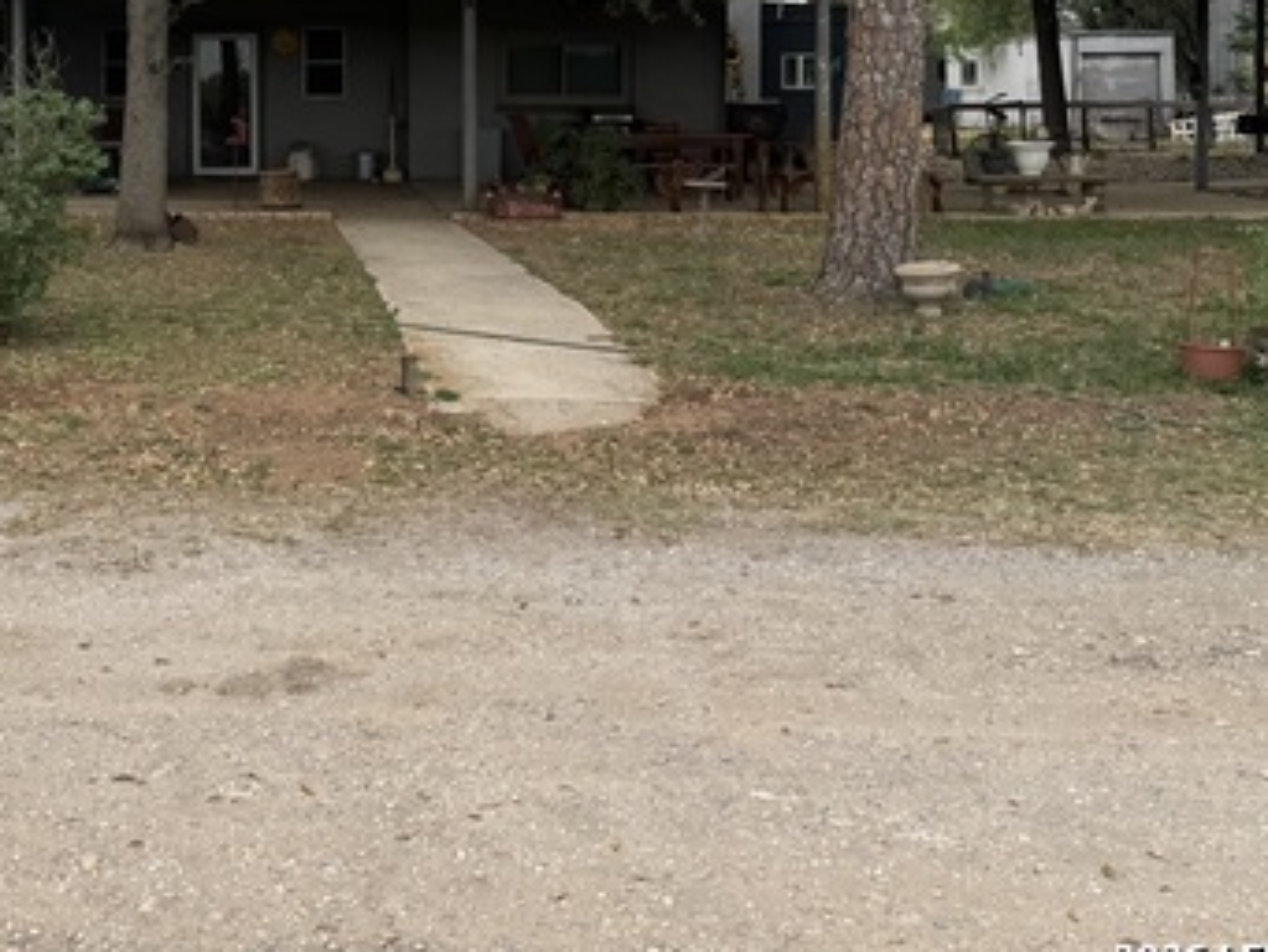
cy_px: 86
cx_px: 219
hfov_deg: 40.0
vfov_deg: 30.7
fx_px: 1649
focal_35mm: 45
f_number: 1.78
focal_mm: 6.76
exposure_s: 1/1560
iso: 80
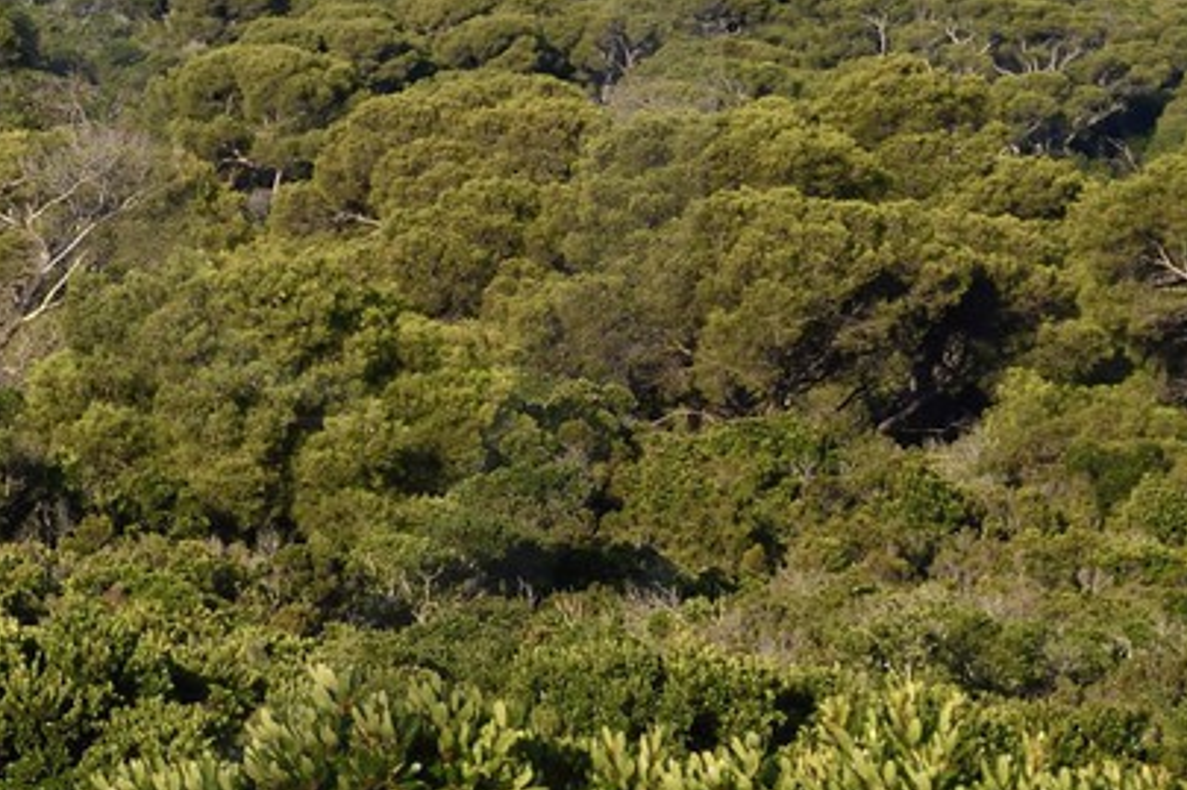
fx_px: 9129
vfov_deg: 4.9
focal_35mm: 277
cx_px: -482
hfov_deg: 7.3
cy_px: -62
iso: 200
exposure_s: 1/250
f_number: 11
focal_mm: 70
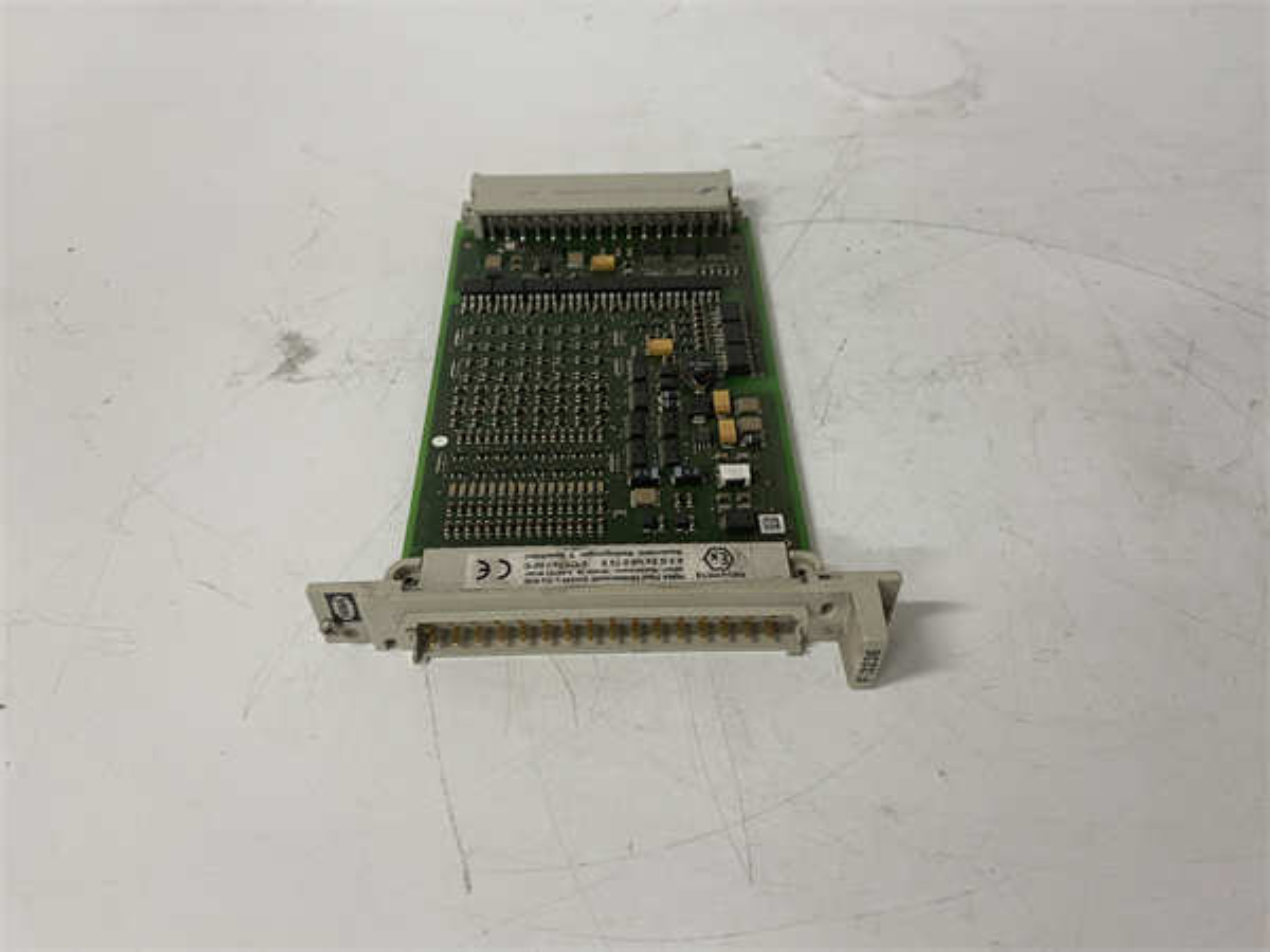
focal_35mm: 26
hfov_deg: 67.3
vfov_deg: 53.1
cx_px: 635
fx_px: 954
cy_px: 476
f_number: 1.8
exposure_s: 1/50
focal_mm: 4.25
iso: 80
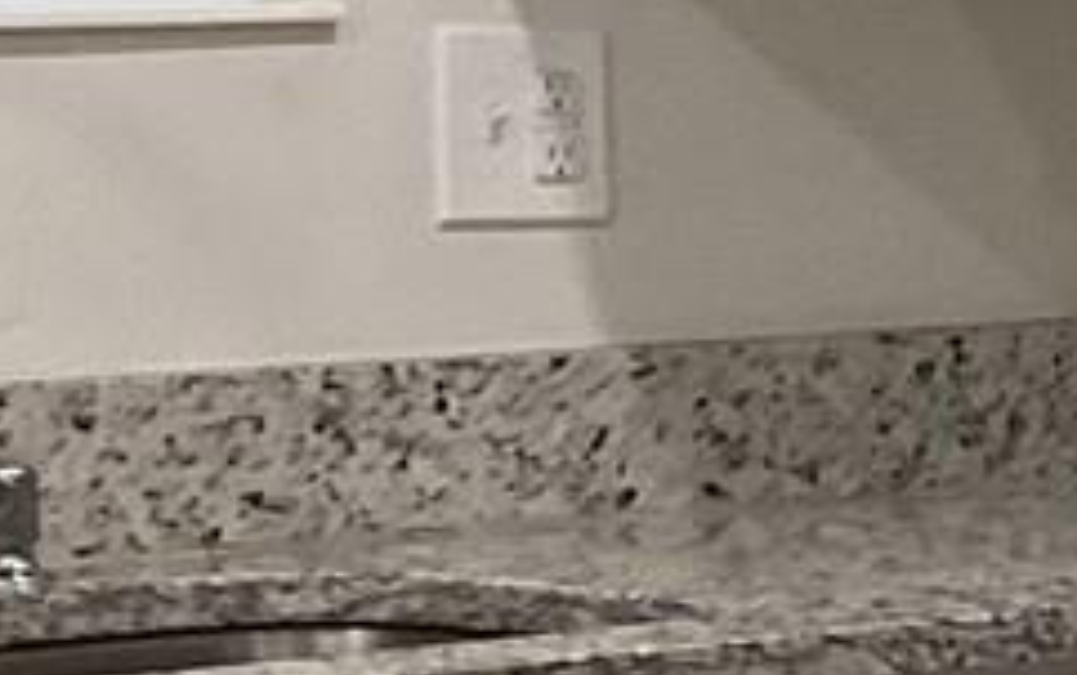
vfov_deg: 6.0
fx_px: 6403
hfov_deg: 9.0
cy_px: 568
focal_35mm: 218
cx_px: 2266
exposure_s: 1/60
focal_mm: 3.3
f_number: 2.4
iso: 160
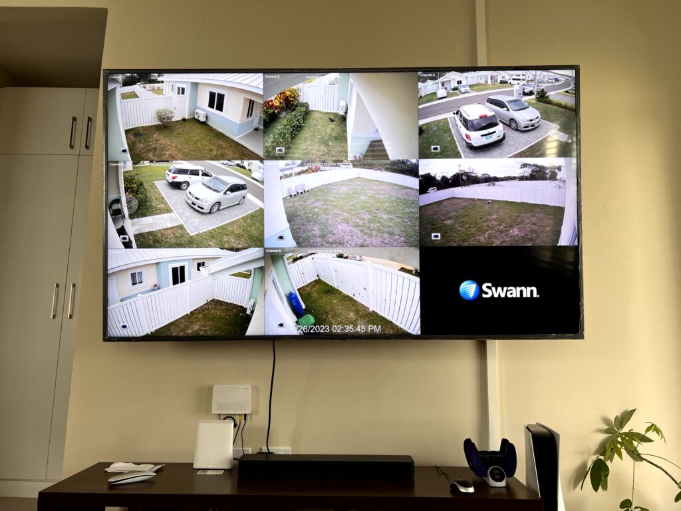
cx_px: 340
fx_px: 511
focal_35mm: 26
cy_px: 256
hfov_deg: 67.3
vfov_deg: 53.1
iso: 64
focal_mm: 5.7
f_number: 1.5
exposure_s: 1/100
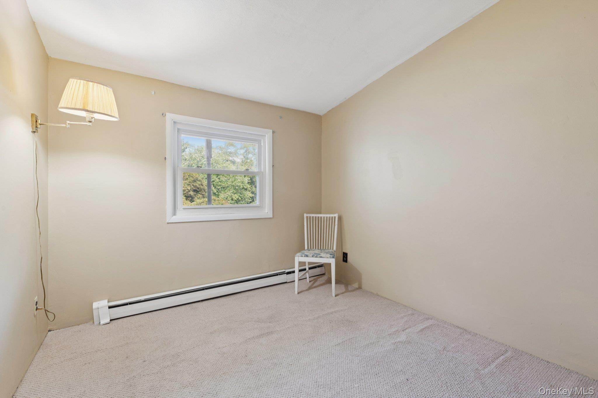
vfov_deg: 73.7
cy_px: 199
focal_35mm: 16
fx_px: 266
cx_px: 299
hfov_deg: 96.7
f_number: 9
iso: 320
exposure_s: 1/3
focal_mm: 16
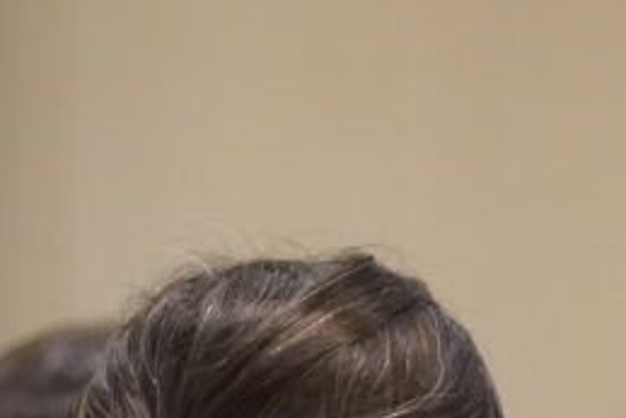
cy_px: 799
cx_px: 377
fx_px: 10787
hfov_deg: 3.3
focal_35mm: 620
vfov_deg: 2.2
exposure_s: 1/160
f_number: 4
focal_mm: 105
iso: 3200
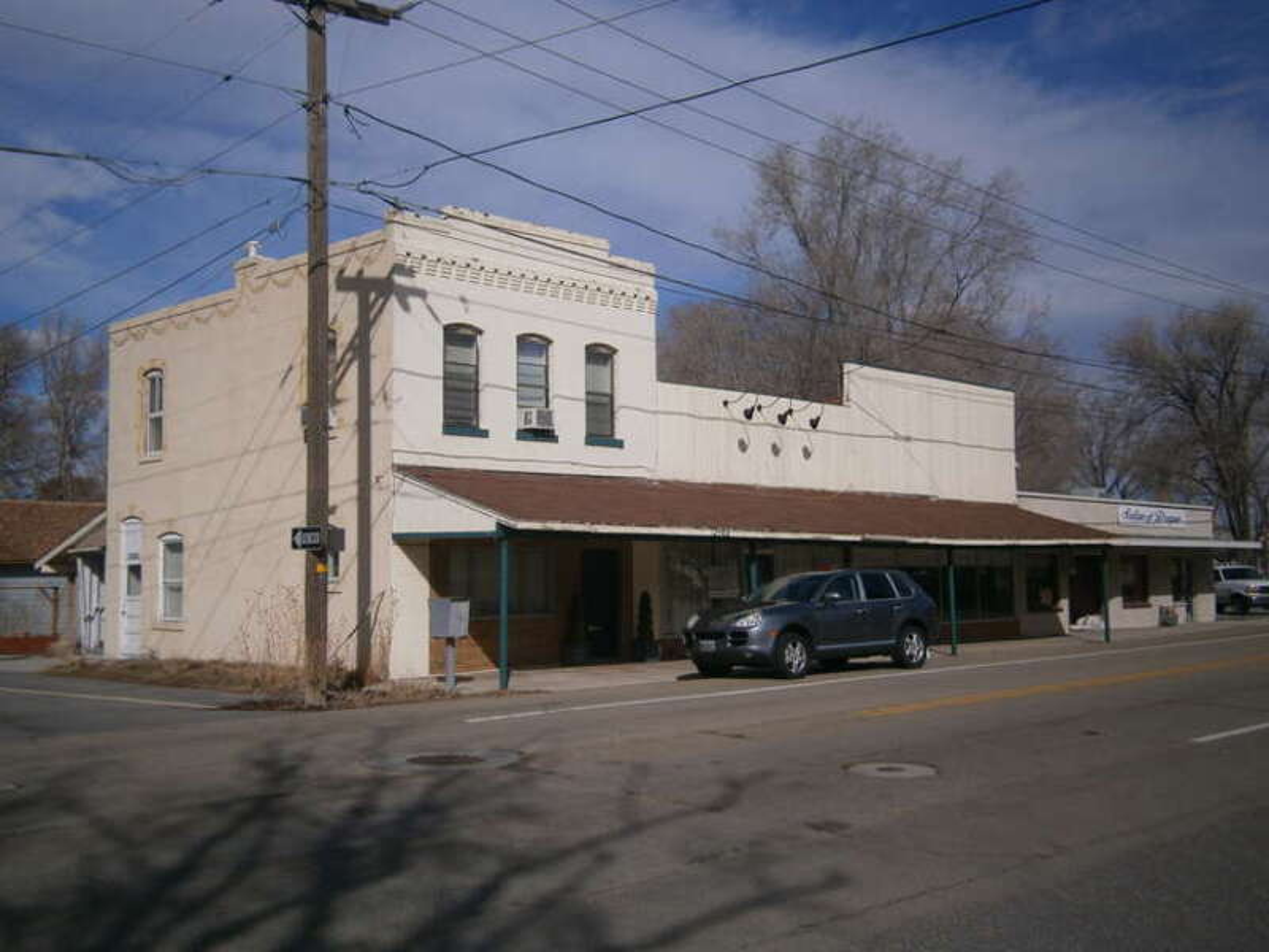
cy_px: 476
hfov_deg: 51.4
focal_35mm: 36
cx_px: 634
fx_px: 1320
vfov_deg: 39.7
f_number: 8.7
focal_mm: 6.4
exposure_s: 1/400
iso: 80
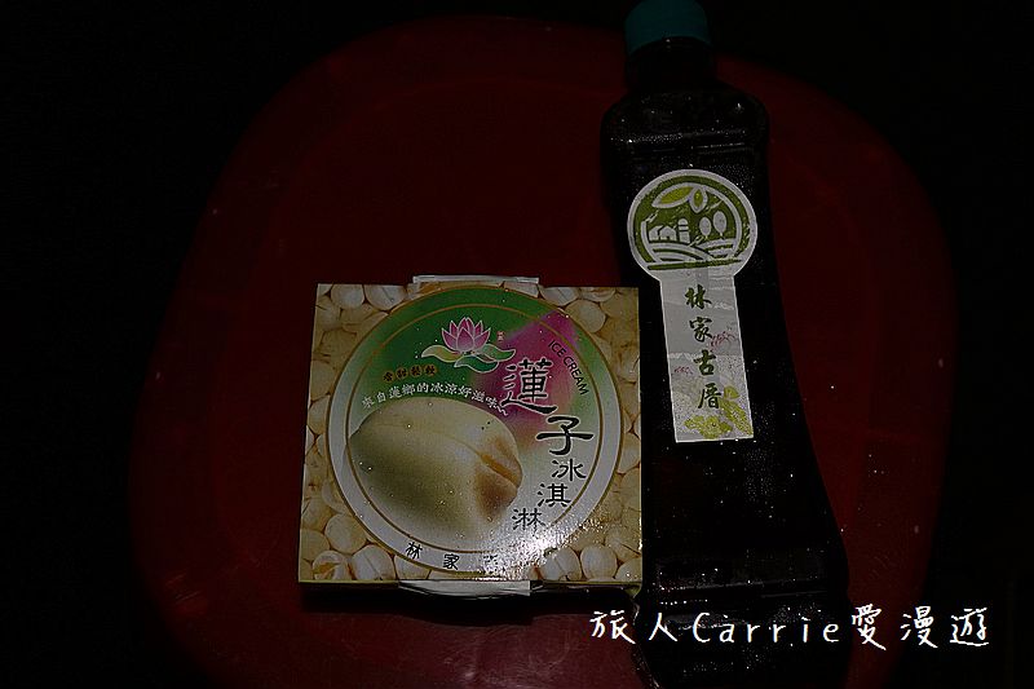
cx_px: 517
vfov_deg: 31.2
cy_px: 344
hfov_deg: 45.4
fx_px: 1235
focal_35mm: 43
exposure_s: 1/50
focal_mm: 15.78
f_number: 2.8
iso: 100
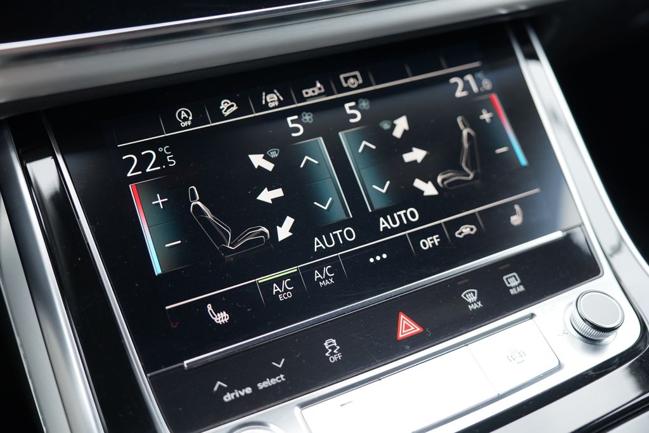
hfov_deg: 55.8
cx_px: 324
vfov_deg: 38.9
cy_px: 216
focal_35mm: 34
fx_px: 613
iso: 125
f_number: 2.8
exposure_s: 1/40
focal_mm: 34
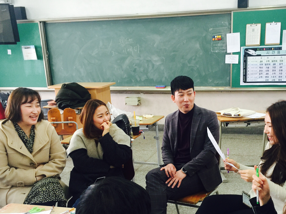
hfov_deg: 44.6
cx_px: 172
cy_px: 150
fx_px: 347
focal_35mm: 42
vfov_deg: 33.9
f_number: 2.2
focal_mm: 4.15
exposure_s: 1/30
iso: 50
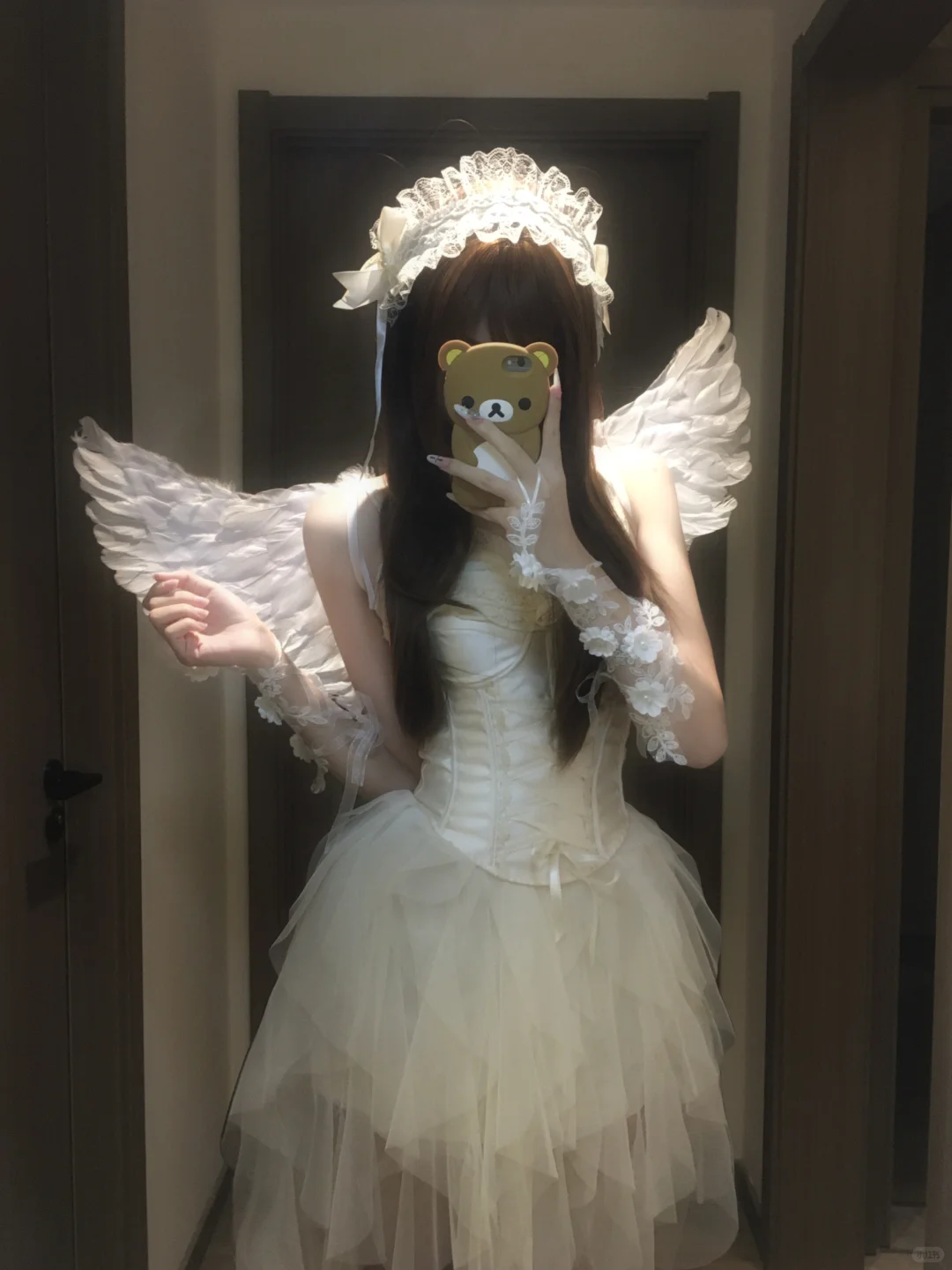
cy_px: 635
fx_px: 1063
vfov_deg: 61.7
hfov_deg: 48.2
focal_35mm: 29
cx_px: 476
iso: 250
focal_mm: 4.15
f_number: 2.2
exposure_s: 1/33
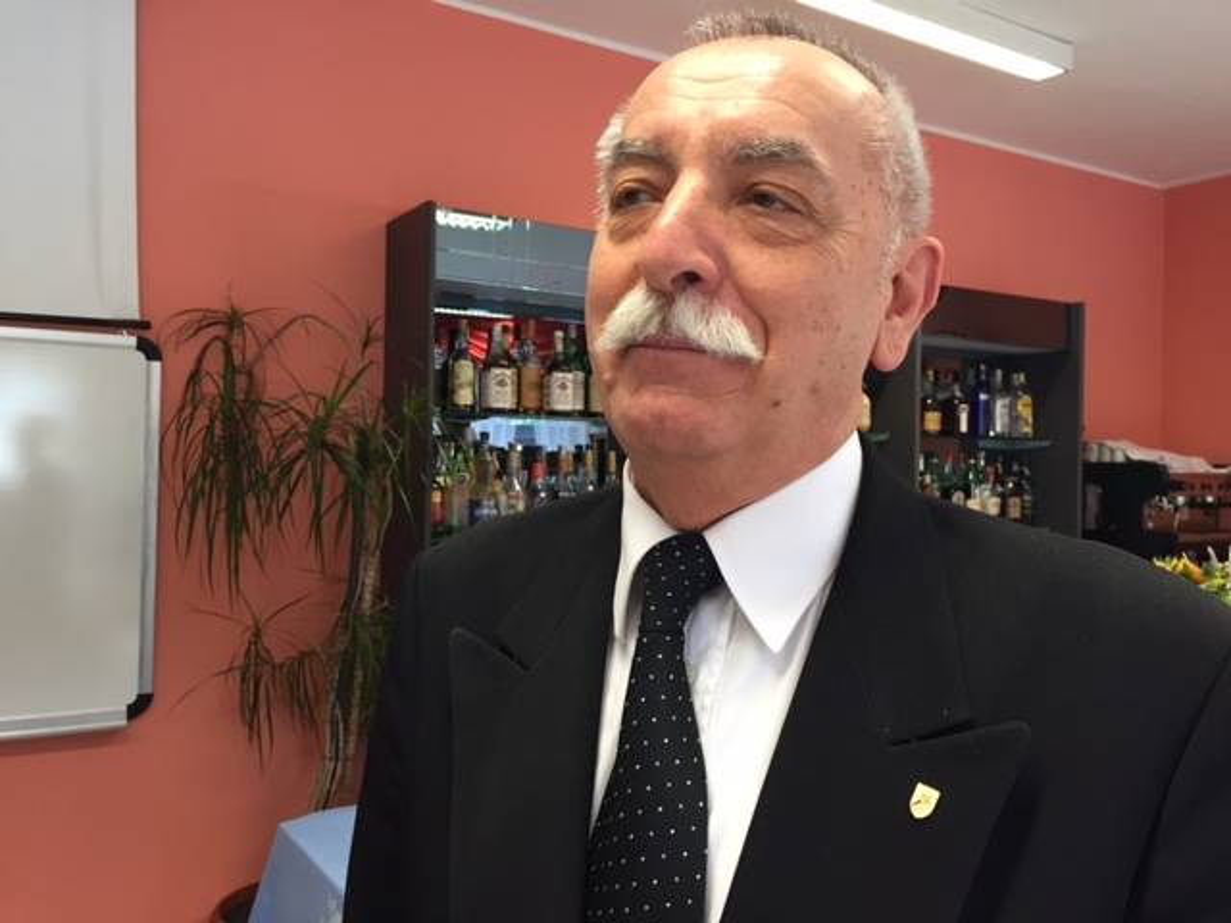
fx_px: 1031
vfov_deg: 48.2
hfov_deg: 61.7
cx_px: 616
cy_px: 462
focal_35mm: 29
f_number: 2.2
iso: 125
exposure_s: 1/33
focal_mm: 4.15
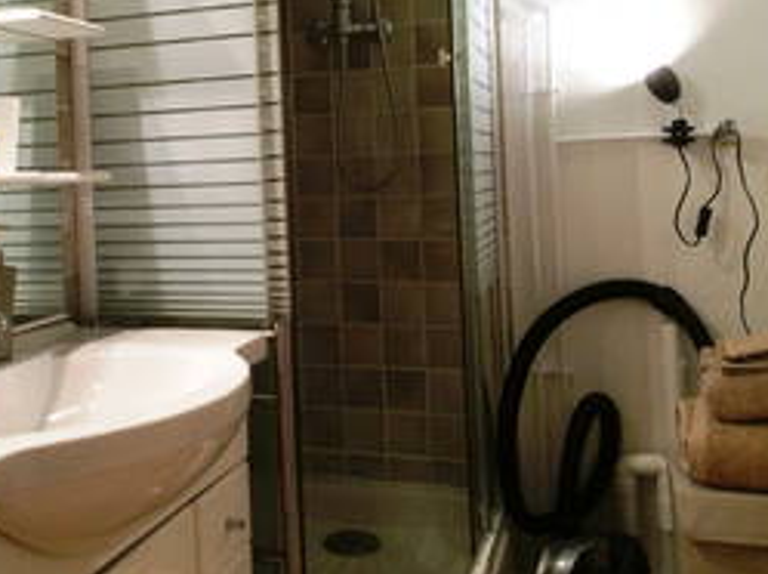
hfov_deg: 44.3
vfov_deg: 33.8
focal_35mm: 42
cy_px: 164
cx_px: 265
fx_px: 930
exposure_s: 1/33
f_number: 2.2
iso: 200
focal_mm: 4.15
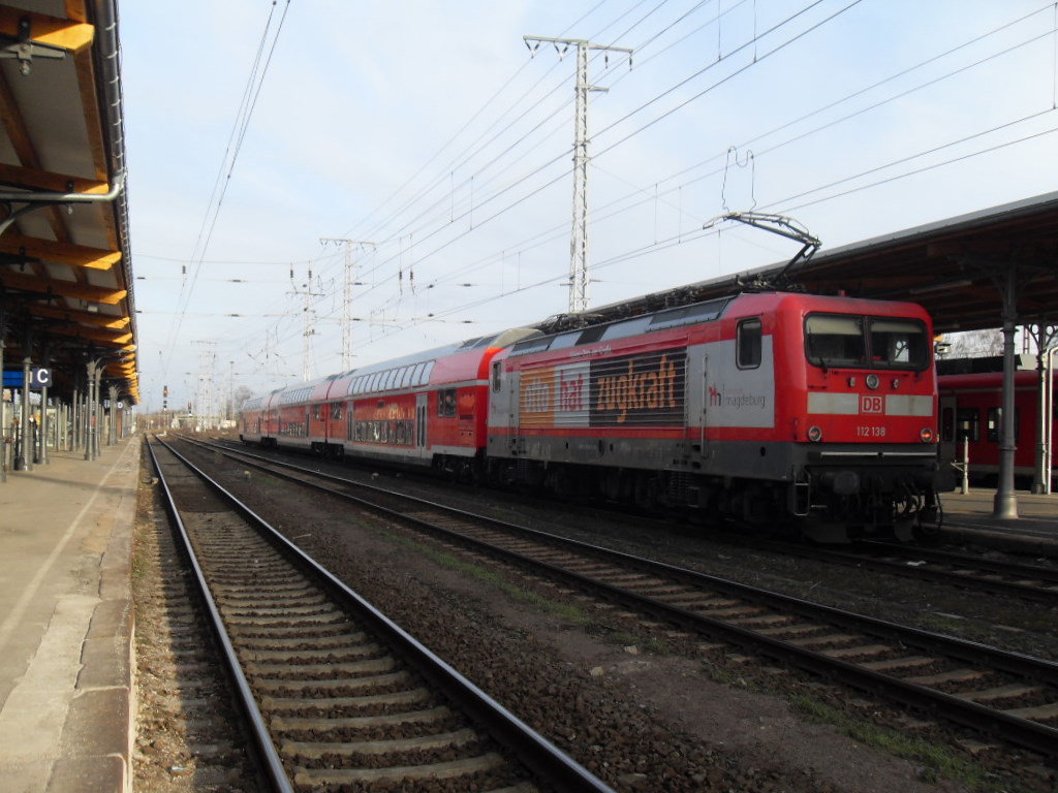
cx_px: 529
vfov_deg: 41.8
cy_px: 396
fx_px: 1039
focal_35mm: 34
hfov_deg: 54.0
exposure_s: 1/60
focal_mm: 6.3
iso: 80
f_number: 7
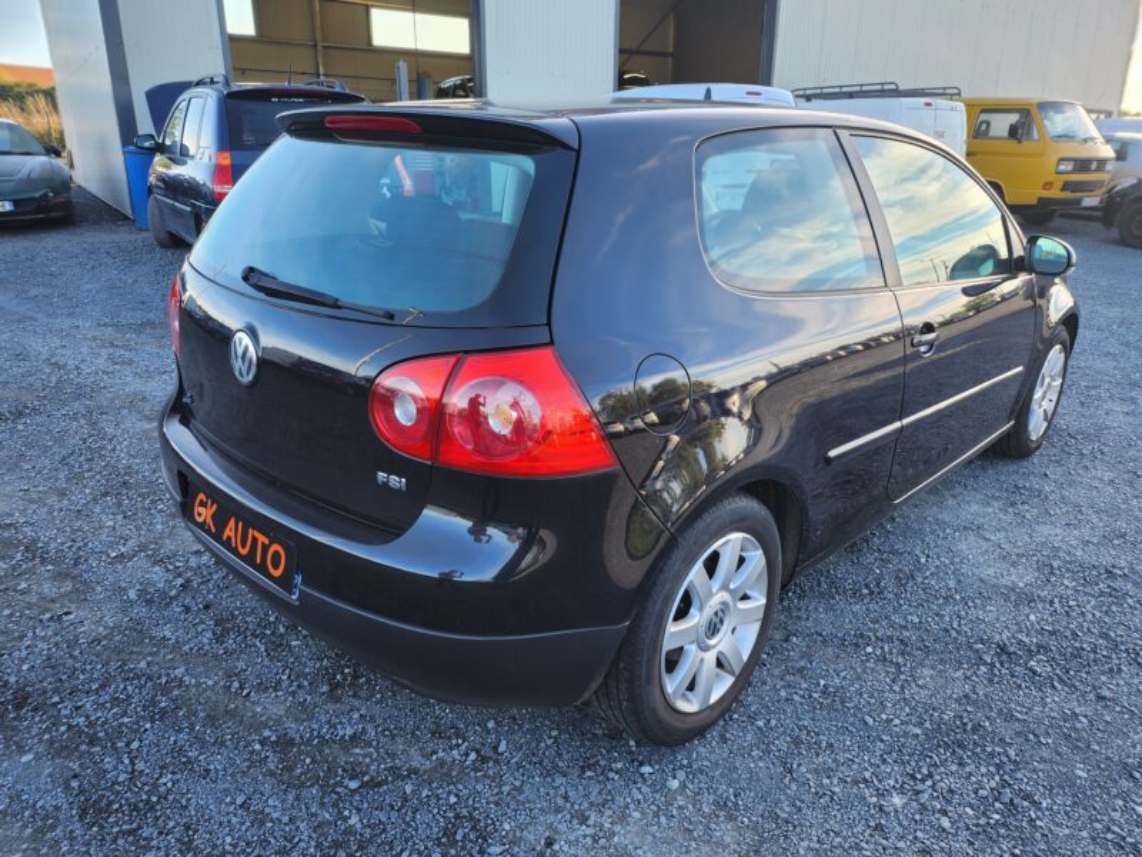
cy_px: 428
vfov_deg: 56.8
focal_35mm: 24
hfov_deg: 71.6
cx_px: 571
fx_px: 792
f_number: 1.8
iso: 50
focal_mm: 5
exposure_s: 1/257
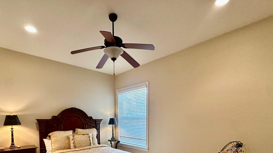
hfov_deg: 86.5
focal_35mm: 20
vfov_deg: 51.3
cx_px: 126
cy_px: 129
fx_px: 145
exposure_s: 1/60
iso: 200
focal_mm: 2.22
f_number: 2.2
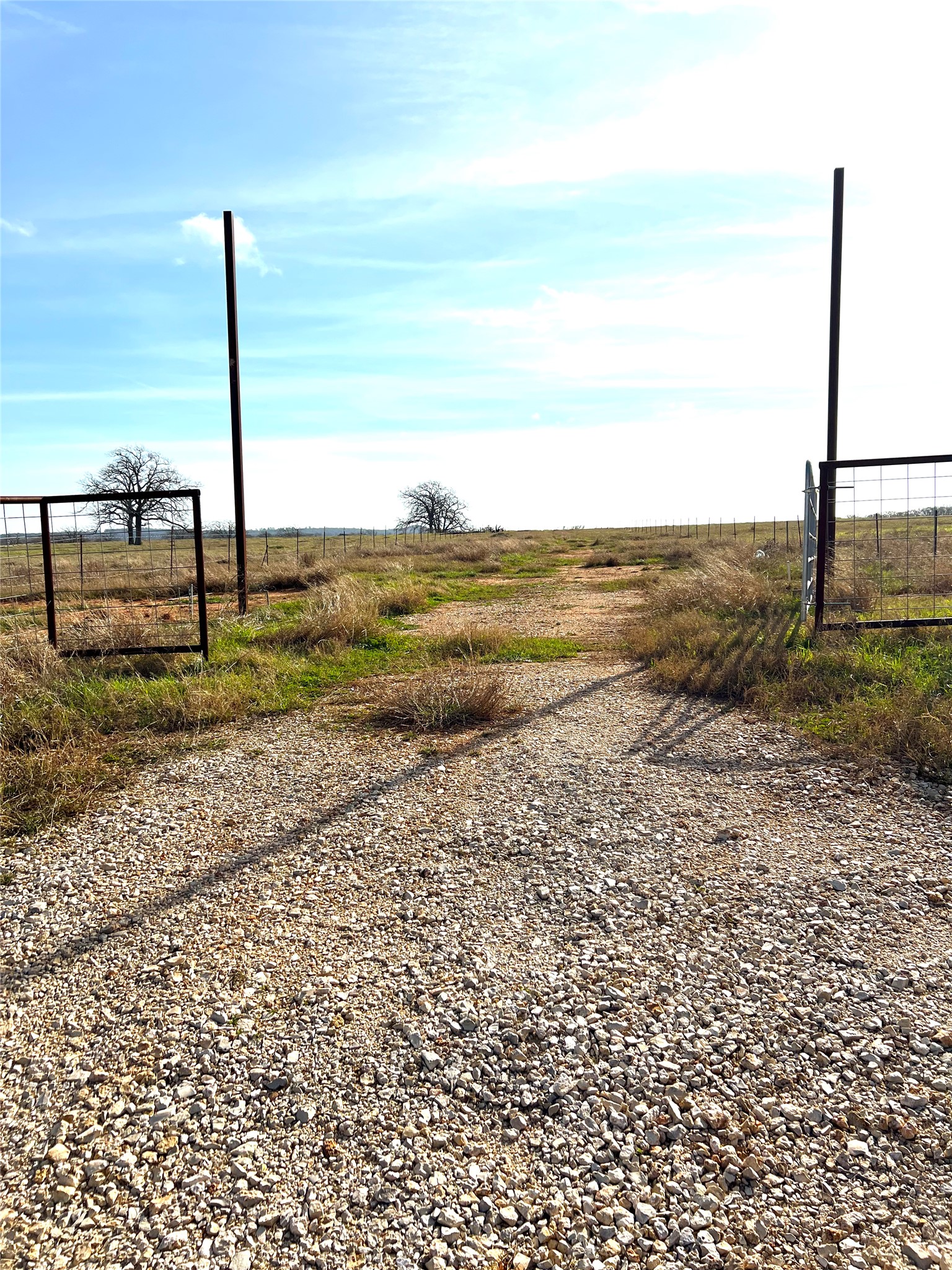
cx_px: 476
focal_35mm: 26
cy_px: 635
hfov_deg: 53.1
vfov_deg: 67.3
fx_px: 953
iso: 50
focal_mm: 5.7
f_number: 1.5
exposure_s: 1/10309
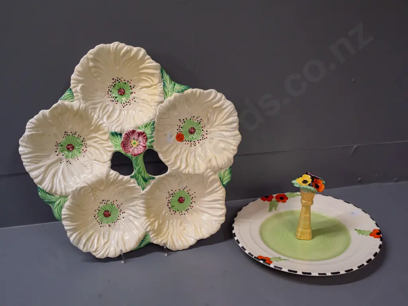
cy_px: 153
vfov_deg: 39.7
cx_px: 204
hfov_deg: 51.4
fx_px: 424
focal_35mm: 36
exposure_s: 1/320
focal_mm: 18
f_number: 5.6
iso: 3200
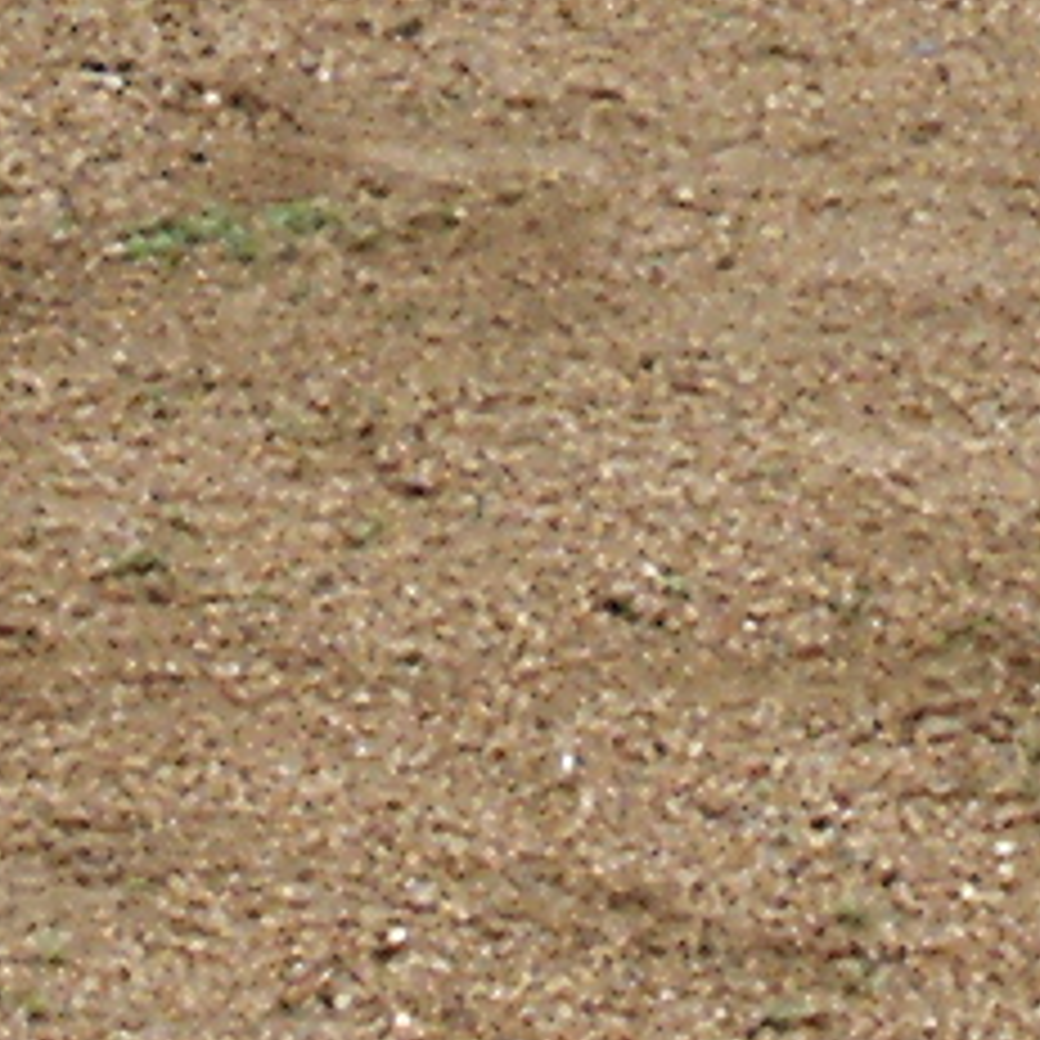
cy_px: -1301
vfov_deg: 5.6
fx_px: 10333
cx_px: -423
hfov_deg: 5.7
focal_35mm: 304
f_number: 3
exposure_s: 1/125
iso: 64
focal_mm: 7.18
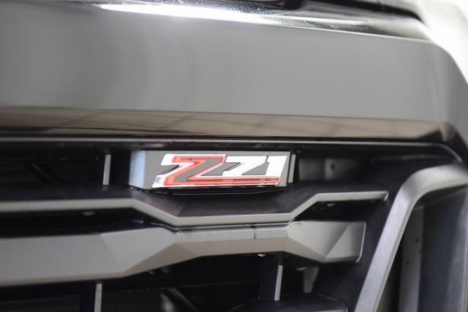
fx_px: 1365
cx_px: 234
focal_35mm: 105
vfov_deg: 13.0
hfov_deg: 19.5
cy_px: 156
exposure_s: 1/25
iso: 1600
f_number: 2.8
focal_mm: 70
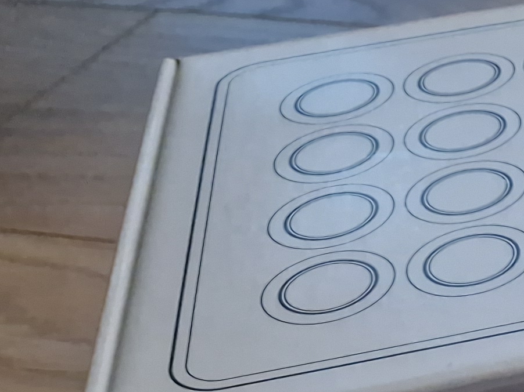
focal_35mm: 102
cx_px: 1050
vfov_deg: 13.2
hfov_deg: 15.4
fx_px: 1544
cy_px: 682
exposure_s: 1/120
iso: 500
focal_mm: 6.4
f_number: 1.8
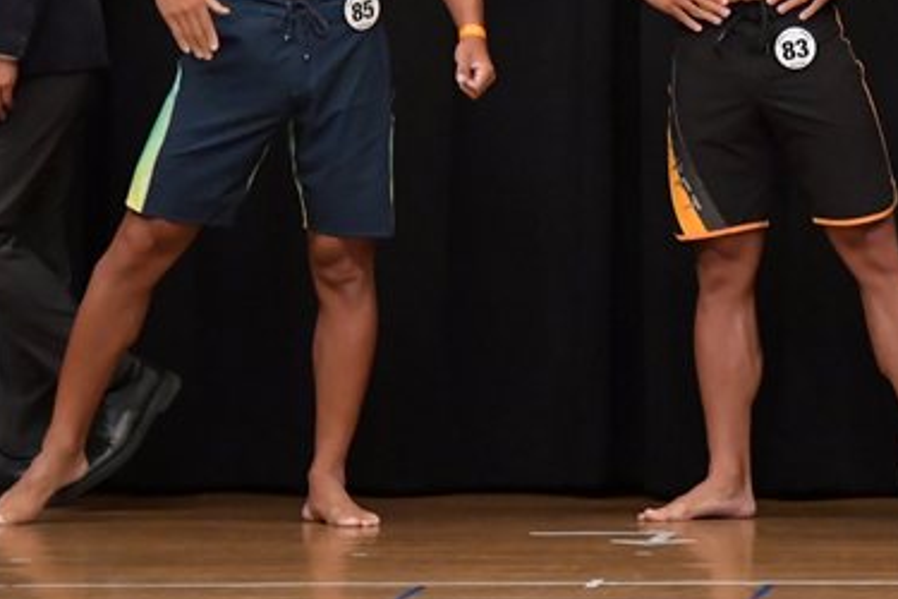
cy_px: 65
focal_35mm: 465
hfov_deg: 4.4
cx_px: 787
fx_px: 11598
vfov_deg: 3.0
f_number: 5.6
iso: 6400
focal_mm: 150
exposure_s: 1/400
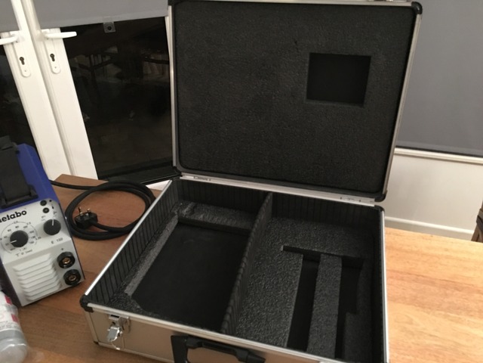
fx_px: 405
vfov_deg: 48.2
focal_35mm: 29
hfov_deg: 61.7
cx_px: 242
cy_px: 182
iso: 200
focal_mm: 4.15
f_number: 2.2
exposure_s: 1/4
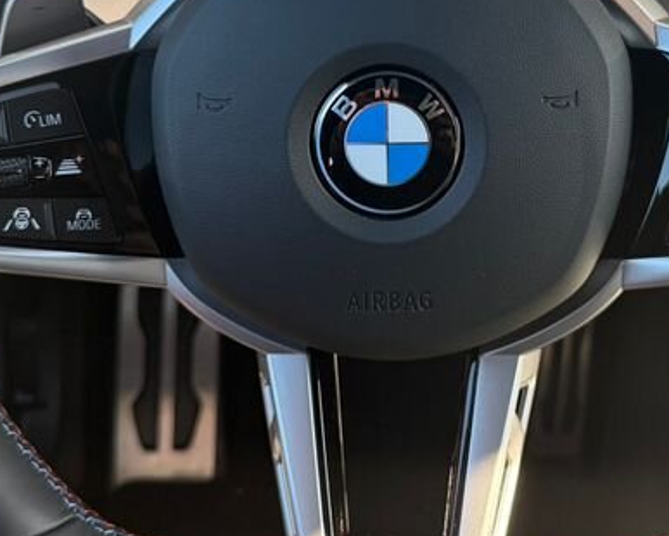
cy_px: 86
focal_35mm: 62
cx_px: 417
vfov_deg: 24.1
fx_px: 1228
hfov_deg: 30.3
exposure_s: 1/243
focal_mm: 6.76
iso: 320
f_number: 1.78
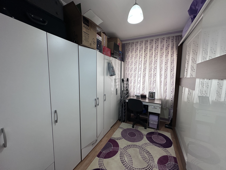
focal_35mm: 14
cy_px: 85
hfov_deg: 102.1
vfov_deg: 85.7
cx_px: 113
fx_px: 91
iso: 80
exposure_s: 1/99
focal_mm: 2.22
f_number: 2.2
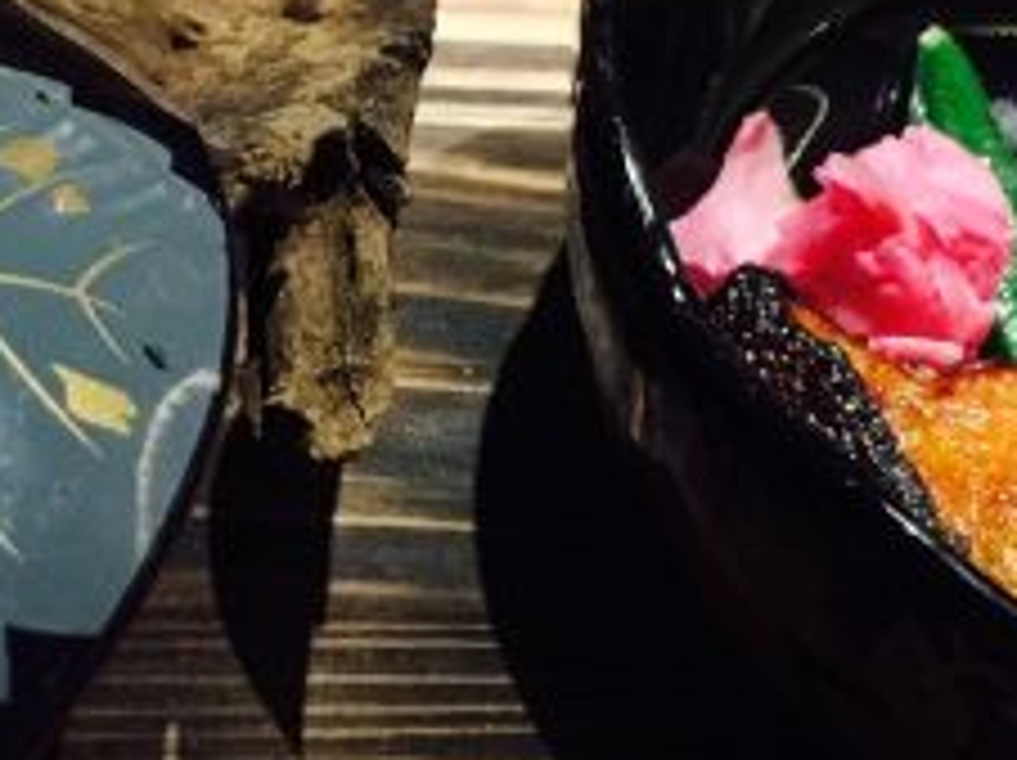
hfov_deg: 21.7
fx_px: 2641
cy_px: 254
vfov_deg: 16.3
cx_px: 333
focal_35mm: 90
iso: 160
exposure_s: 1/8
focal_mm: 4.15
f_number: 2.2
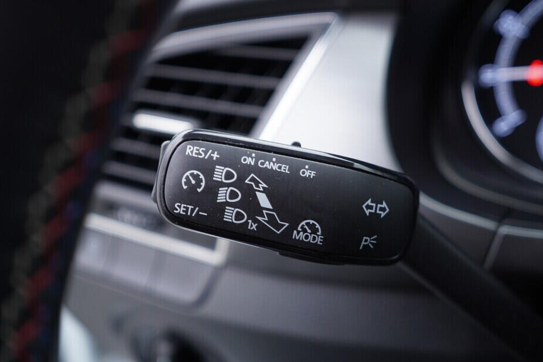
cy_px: 196
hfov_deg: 48.5
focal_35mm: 40
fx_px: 603
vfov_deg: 33.4
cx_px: 272
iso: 200
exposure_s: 1/40
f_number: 2.8
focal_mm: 24
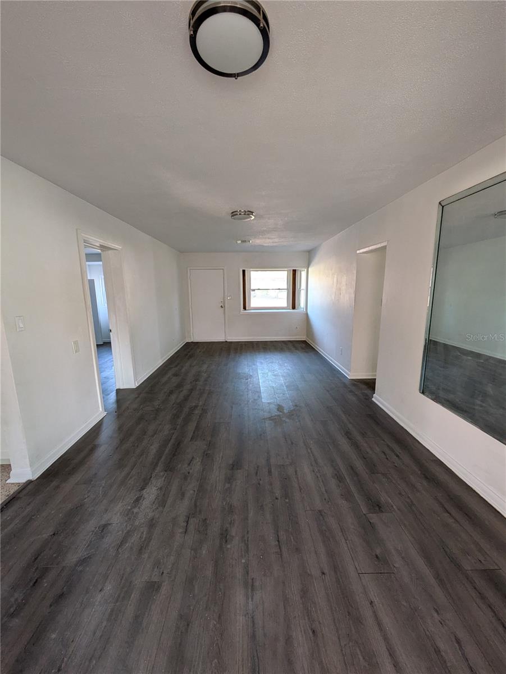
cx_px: 253
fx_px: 273
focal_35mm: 14
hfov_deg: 85.7
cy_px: 337
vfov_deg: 102.0
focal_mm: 1.83
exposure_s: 1/24
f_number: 2.2
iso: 117
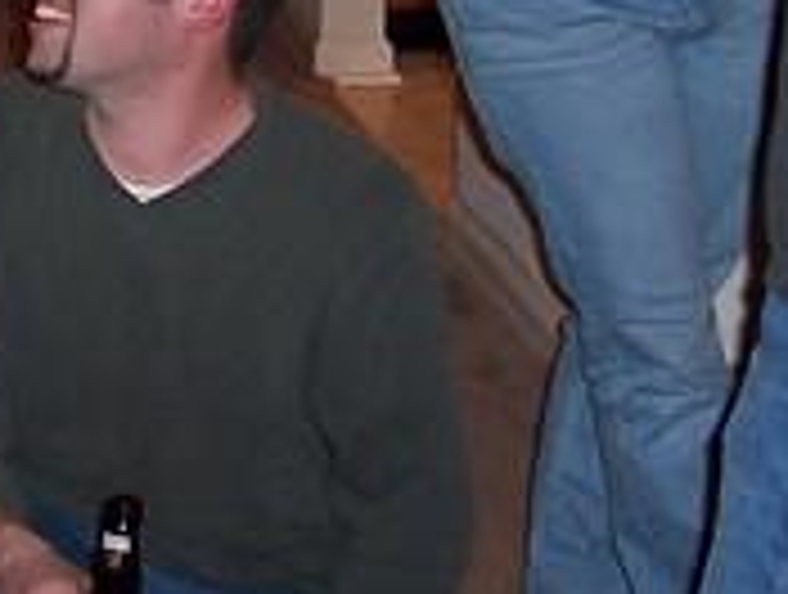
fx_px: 3079
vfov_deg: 10.9
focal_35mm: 135
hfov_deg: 14.3
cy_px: -81
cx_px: -68
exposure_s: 1/60
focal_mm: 5.6
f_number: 2.8
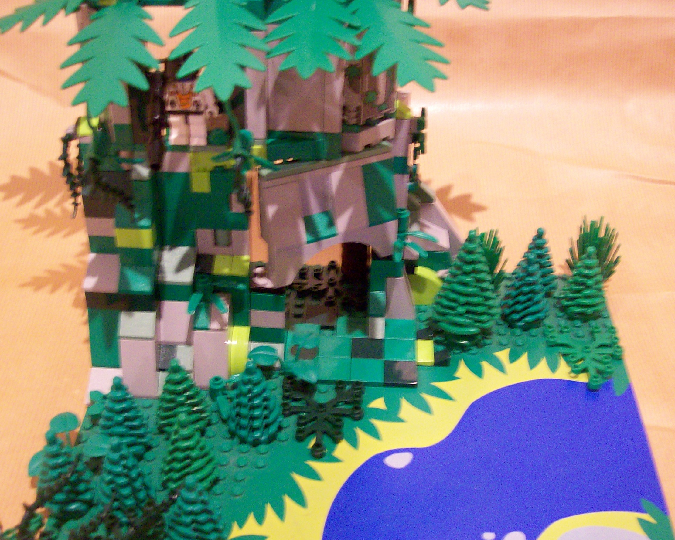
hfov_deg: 41.1
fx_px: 899
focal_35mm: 45
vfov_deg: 33.4
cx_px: 315
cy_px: 272
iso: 160
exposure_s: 1/8.61
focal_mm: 6
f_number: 2.7
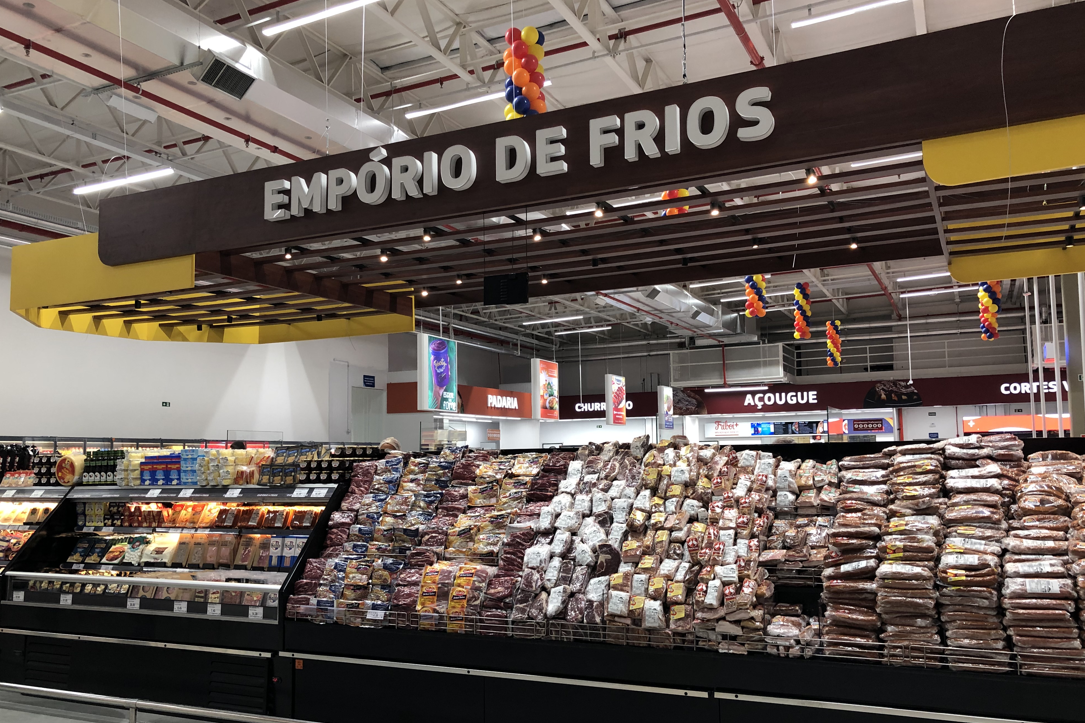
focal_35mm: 30
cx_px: 544
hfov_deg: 61.9
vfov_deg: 43.5
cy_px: 406
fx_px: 904
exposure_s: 1/30
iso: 32
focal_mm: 3.99
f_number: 1.8
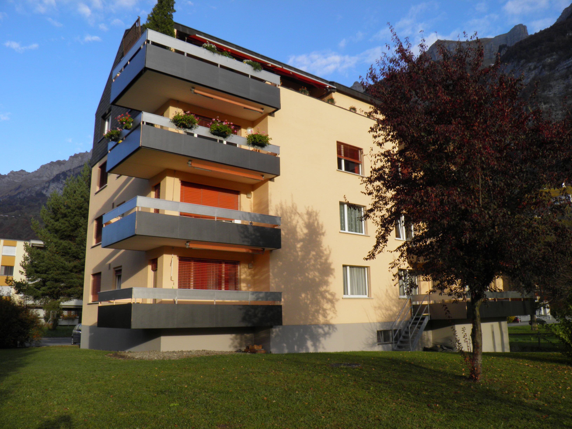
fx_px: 463
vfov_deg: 49.7
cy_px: 214
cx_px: 286
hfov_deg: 63.4
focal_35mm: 28
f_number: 5.7
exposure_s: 1/100
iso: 50
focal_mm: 4.9
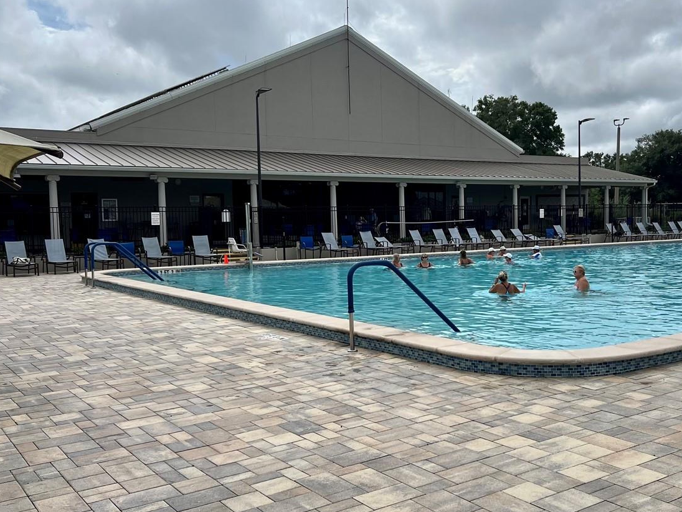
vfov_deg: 37.7
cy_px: 270
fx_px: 749
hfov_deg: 48.6
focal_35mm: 38
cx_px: 422
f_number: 1.5
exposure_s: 1/9434
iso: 50
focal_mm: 5.7
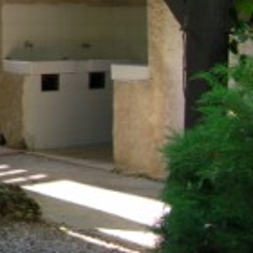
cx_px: -117
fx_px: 819
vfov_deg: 17.1
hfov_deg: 16.2
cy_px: -8
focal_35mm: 99
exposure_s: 1/54.6
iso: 50
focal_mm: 5.8
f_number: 2.8
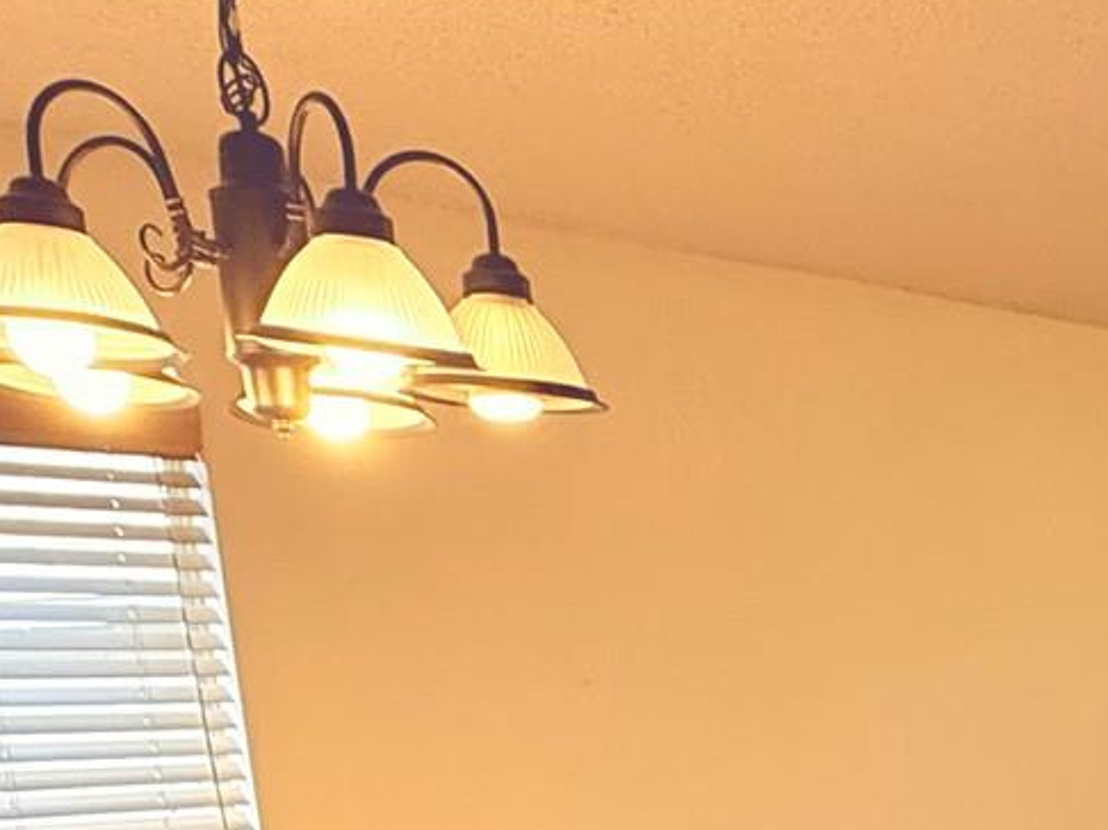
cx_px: 1201
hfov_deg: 29.6
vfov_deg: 21.5
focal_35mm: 59
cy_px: 1174
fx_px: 1888
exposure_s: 1/120
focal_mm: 2.22
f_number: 2.2
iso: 200
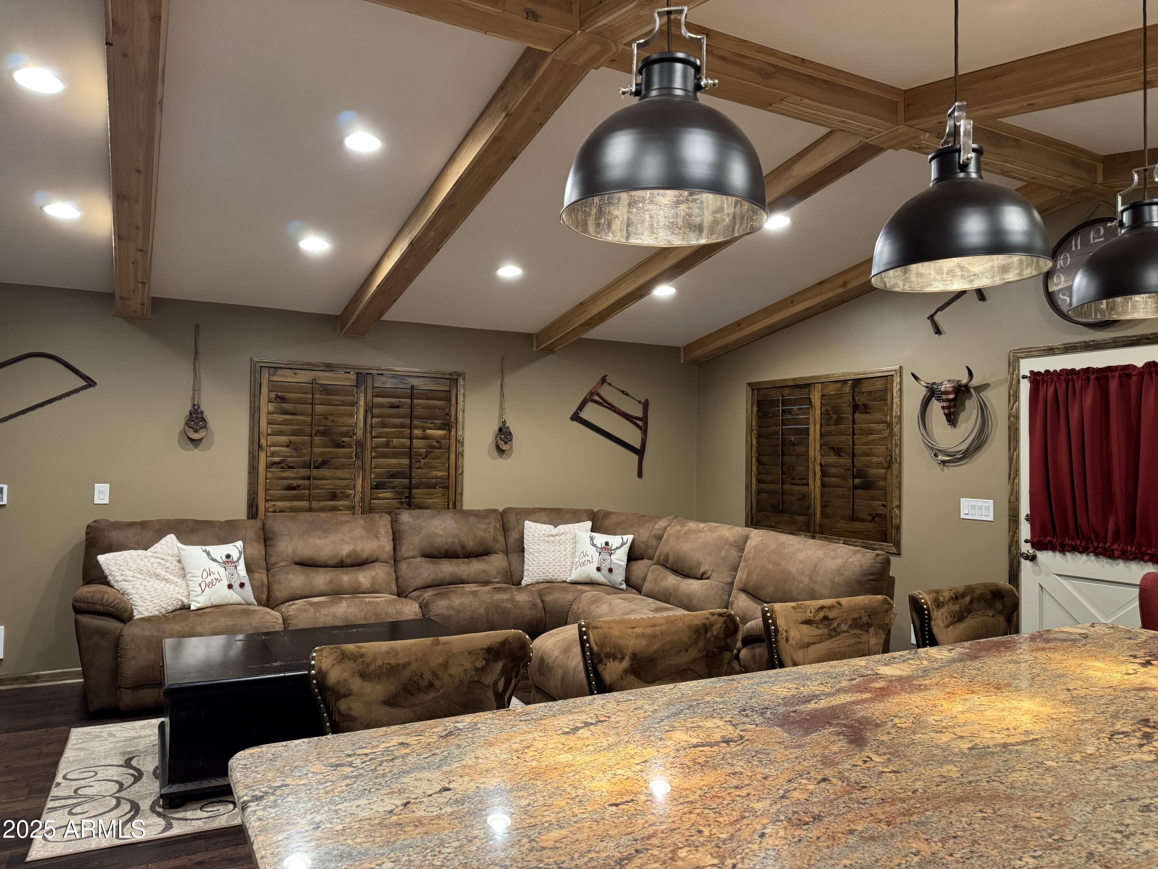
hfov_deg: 71.6
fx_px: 803
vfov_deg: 56.8
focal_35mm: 24
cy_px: 434
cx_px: 579
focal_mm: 6.76
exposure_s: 1/60
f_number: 1.78
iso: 500
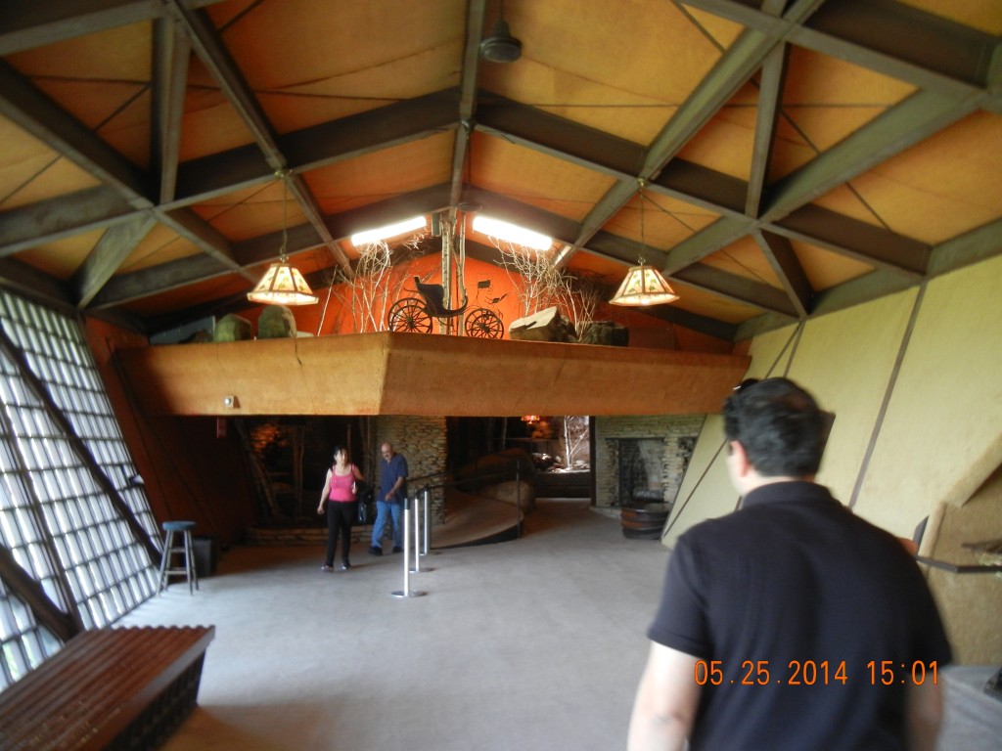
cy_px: 376
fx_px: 868
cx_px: 501
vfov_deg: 46.8
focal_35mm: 30
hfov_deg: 60.0
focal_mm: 5.4
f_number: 3.5
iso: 400
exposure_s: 1/16.4
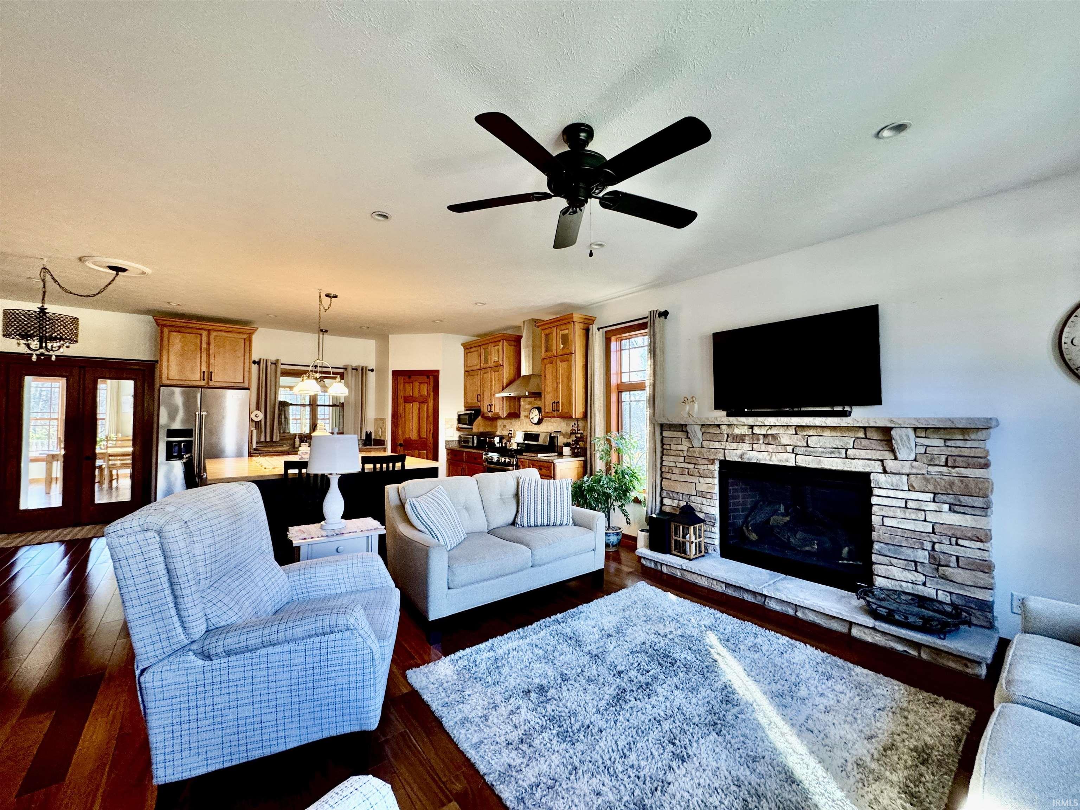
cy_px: 405
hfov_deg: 102.1
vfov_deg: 85.7
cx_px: 540
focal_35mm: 14
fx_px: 437
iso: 200
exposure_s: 1/60
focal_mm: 2.22
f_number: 2.2
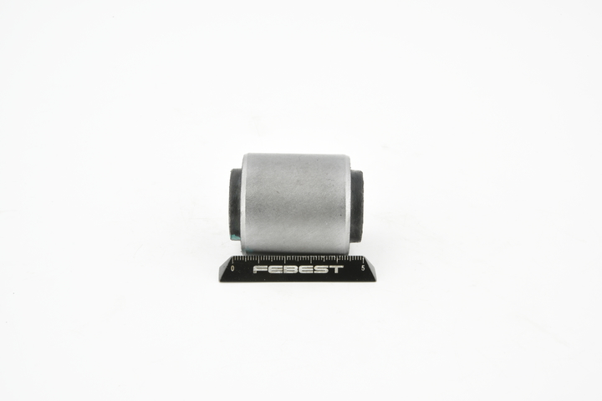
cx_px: 301
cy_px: 200
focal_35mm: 60
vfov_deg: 22.6
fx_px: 1003
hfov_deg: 33.4
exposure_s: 1/2.5
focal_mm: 60
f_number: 32
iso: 100
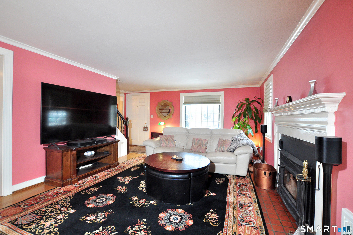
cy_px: 118
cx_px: 176
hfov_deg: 95.1
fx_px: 162
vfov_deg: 71.9
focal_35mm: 16
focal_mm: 11
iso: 800
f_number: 5
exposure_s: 1/20
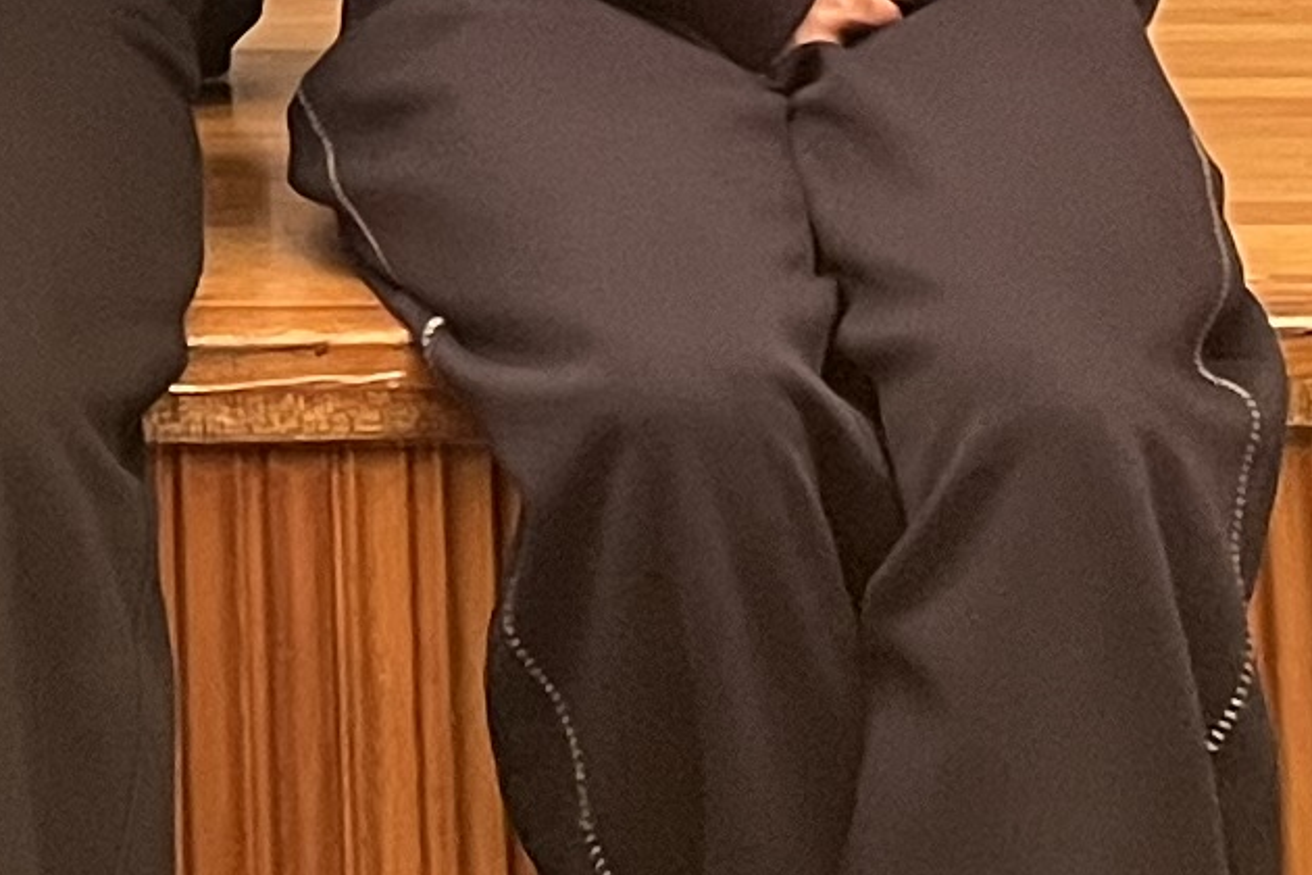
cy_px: -1806
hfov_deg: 11.4
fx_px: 6304
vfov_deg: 7.1
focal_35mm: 173
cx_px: -596
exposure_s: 1/60
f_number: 1.6
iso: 250
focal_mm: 5.1
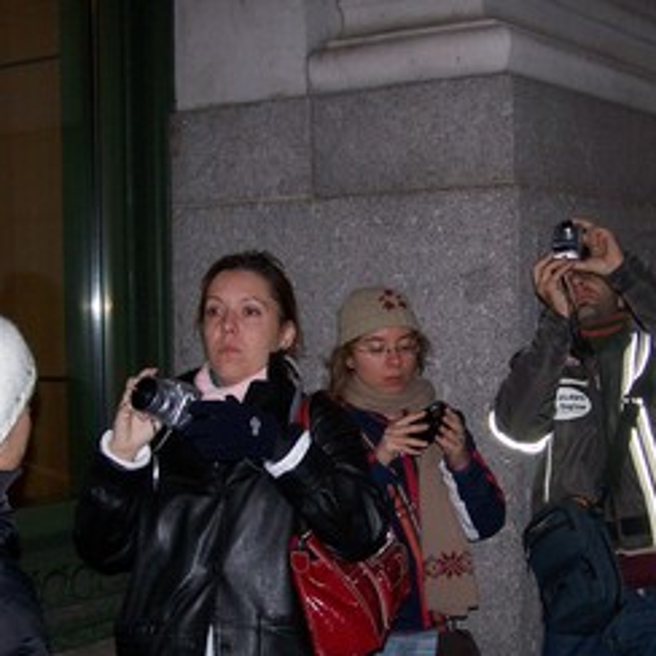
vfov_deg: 27.7
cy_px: 382
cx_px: 366
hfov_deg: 27.7
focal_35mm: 62
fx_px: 1329
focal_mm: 6.3
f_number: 2.8
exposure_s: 1/60
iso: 140
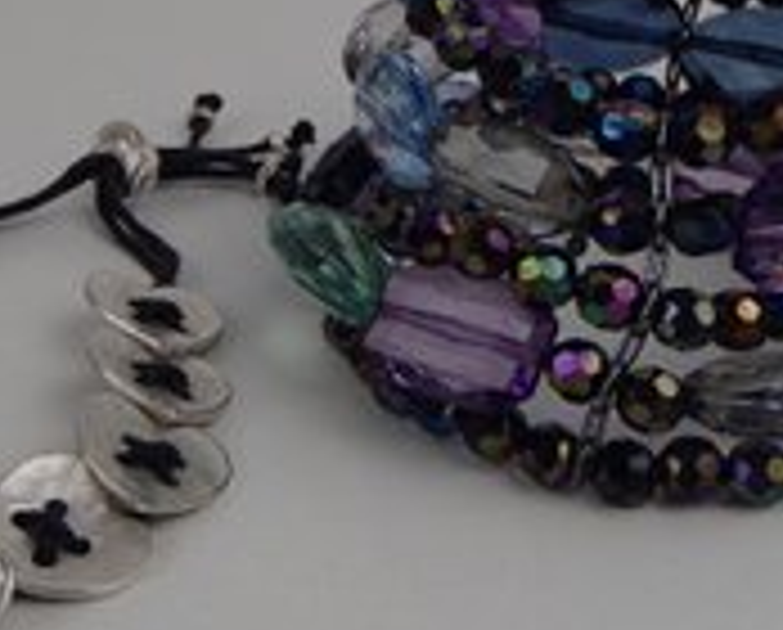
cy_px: 272
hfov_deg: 26.7
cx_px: 335
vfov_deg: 21.6
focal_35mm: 71
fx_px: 1649
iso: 125
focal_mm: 6.64
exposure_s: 1/160
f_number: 4.7
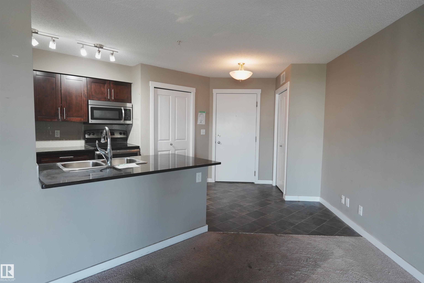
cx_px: 212
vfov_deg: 62.0
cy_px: 142
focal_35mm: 20
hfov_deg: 84.0
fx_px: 236
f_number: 4.5
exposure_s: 1/40
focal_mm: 20
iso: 1000
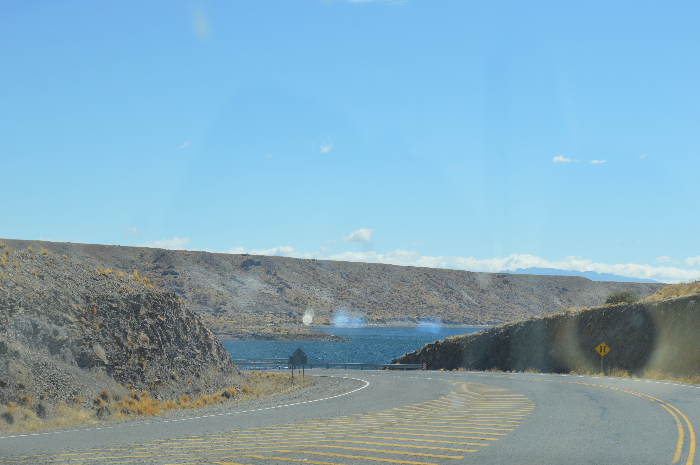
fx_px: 1457
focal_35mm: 75
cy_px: 232
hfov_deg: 27.0
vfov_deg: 18.1
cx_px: 350
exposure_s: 1/250
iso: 100
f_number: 8
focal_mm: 50
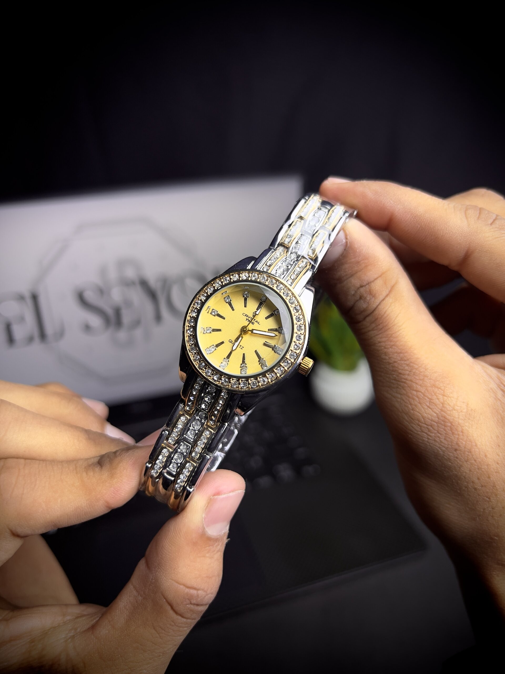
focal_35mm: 26
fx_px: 506
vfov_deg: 67.3
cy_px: 337
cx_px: 252
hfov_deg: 53.1
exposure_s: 1/374
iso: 50
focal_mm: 5.7
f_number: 1.5
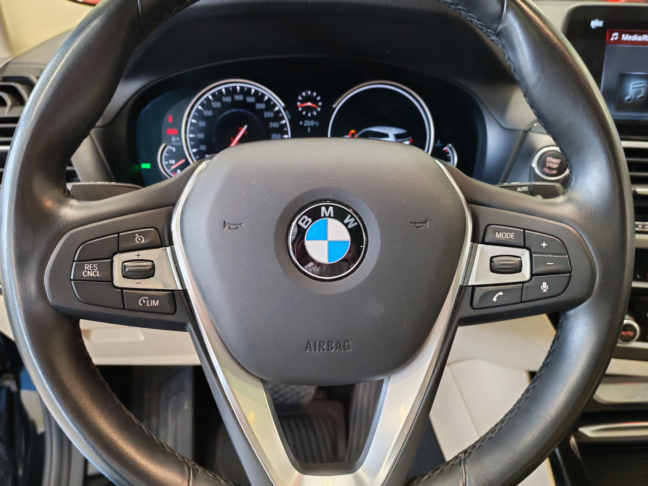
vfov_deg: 45.4
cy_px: 243
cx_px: 324
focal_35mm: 31
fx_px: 580
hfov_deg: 58.4
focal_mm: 6.12
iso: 740
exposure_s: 1/100
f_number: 1.9
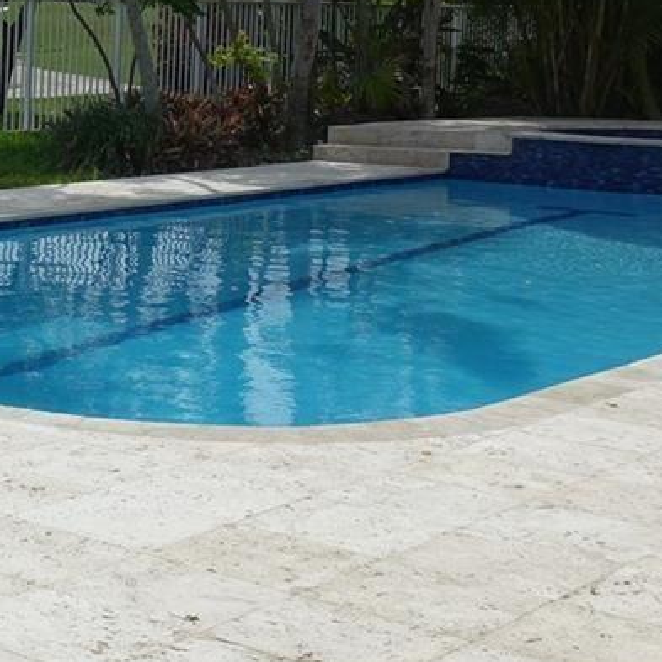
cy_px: 94
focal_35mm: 83
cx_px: -377
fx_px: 1796
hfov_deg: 18.2
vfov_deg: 20.5
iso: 125
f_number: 5.6
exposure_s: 1/160
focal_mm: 8.8
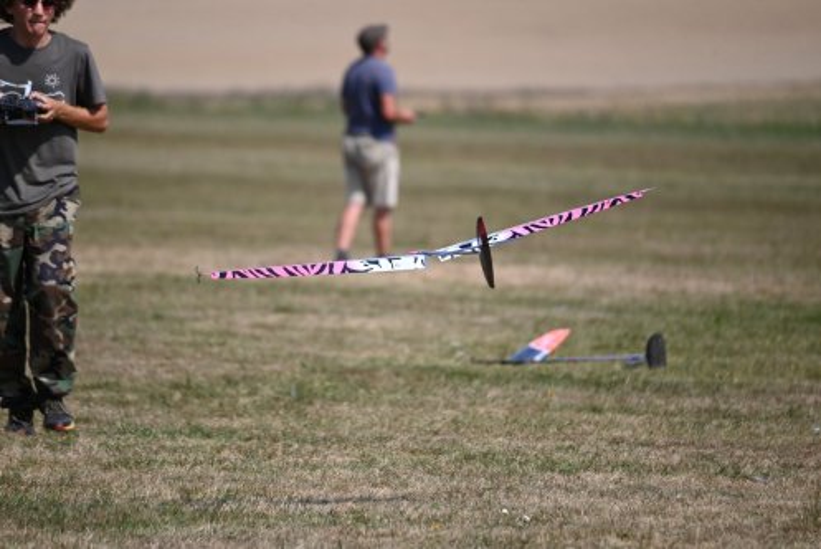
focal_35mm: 400
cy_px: 274
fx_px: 9127
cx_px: 410
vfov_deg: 3.4
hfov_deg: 5.2
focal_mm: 400
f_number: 6.3
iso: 640
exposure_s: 1/3200
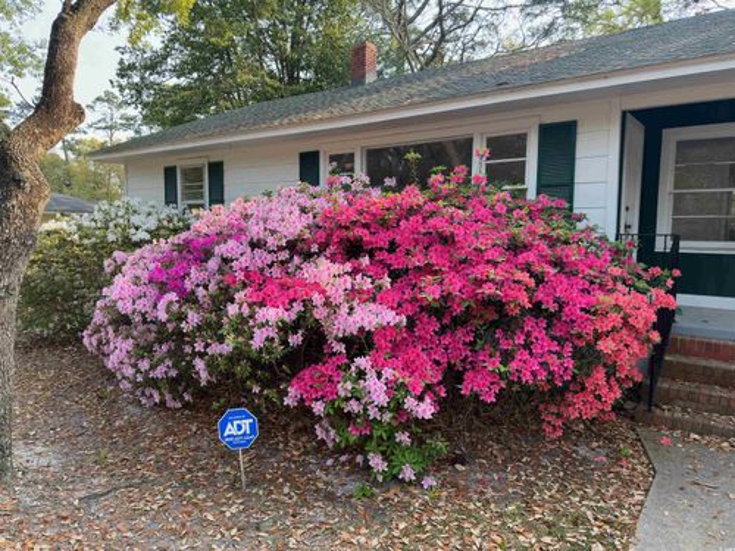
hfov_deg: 71.6
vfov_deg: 56.8
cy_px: 276
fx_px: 510
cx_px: 368
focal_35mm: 24
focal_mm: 6.86
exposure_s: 1/490
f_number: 1.78
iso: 80
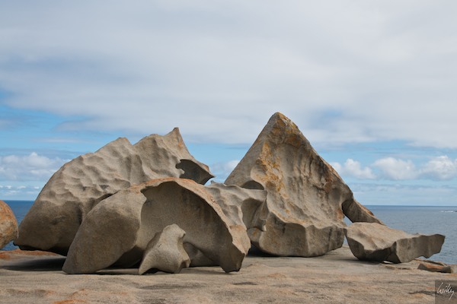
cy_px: 152
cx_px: 228
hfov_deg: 38.9
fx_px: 647
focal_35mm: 51
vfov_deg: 26.5
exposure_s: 1/500
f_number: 11
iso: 320
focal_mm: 34
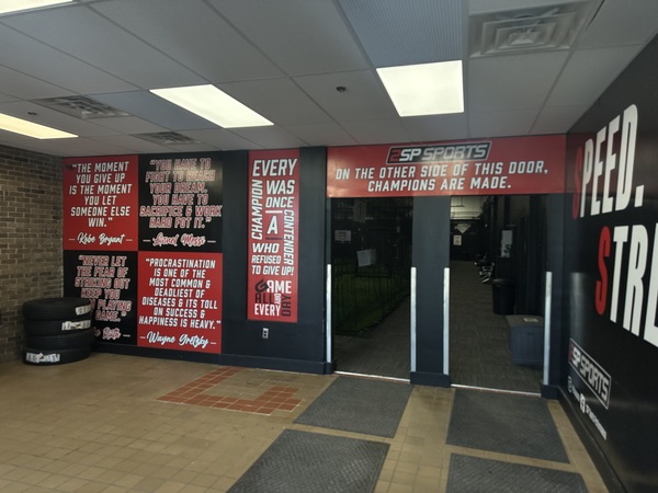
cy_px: 246
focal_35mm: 24
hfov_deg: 71.6
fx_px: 456
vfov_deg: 56.8
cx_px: 329
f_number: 1.78
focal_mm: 6.86
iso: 80
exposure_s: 1/402
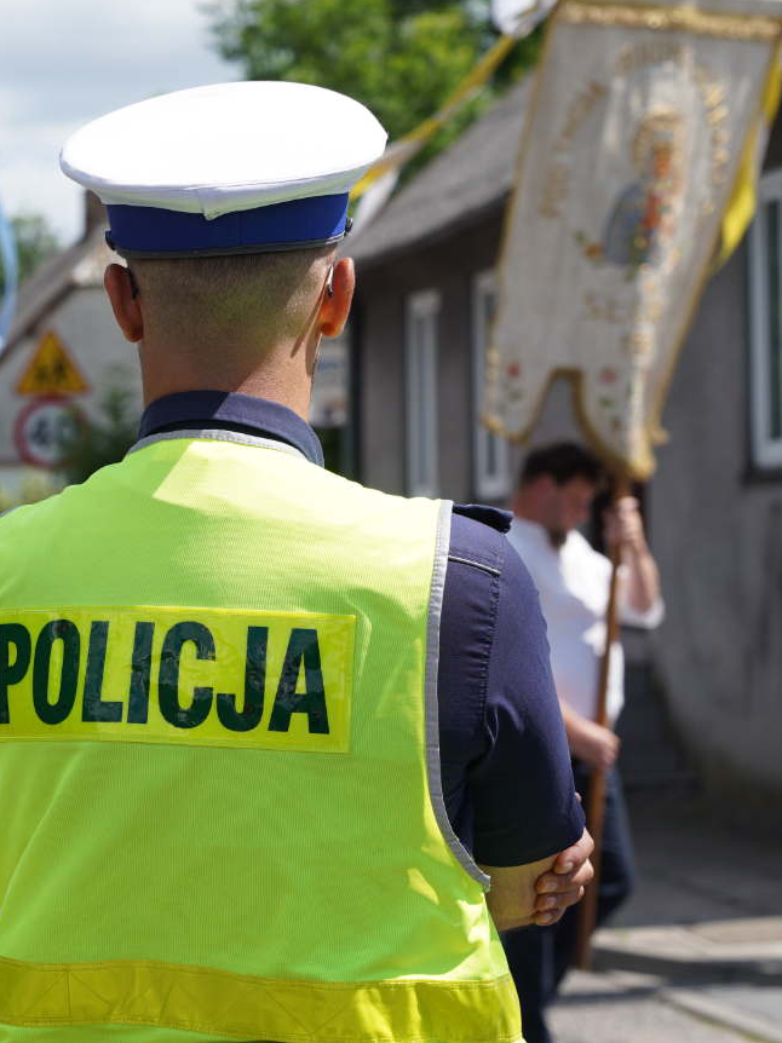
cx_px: 123
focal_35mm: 132
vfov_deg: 14.9
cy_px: 520
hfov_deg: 11.2
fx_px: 3978
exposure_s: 1/250
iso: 100
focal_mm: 91
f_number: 7.1
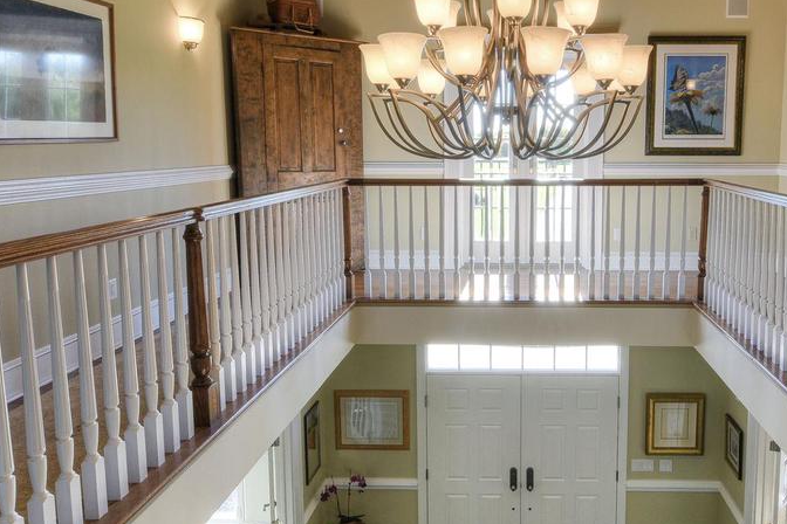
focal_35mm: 30
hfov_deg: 60.1
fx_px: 656
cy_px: 240
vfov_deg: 43.6
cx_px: 539
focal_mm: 14
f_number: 22
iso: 100
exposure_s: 1/2.5
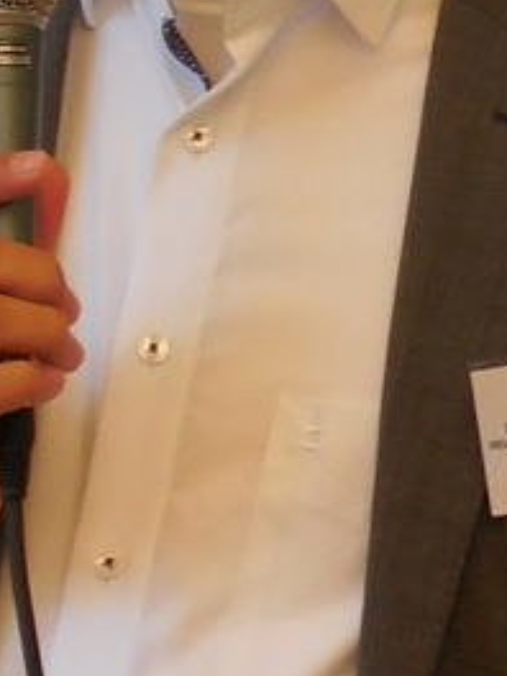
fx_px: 20524
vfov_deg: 1.9
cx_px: 566
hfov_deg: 1.4
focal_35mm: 1051
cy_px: 133
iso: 450
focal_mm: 48.8
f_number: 5.2
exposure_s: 1/250
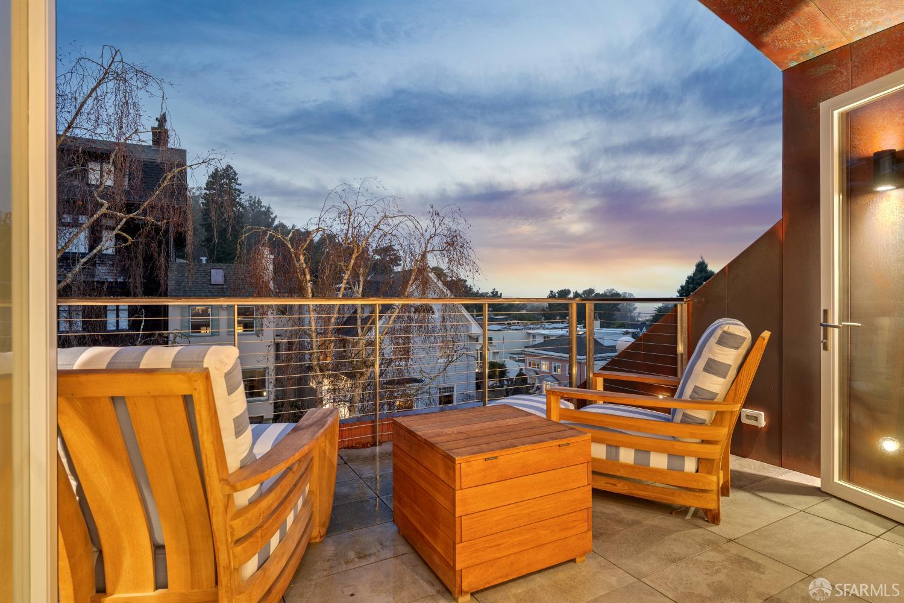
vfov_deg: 65.9
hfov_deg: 88.4
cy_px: 302
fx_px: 465
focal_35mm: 18
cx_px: 452
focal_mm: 18.5
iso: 200
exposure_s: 3
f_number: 6.3
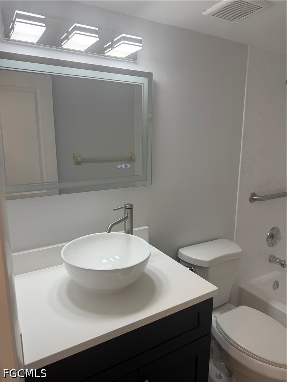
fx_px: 265
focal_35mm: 24
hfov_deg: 56.8
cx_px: 144
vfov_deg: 71.6
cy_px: 191
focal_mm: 6.76
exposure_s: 1/120
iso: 80
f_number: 1.78
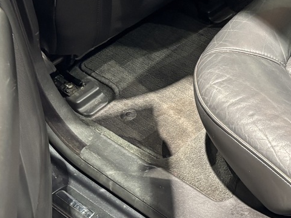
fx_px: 656
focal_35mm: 78
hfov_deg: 23.8
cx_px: 299
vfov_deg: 18.3
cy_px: -8
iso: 400
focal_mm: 5.96
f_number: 1.6
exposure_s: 1/33
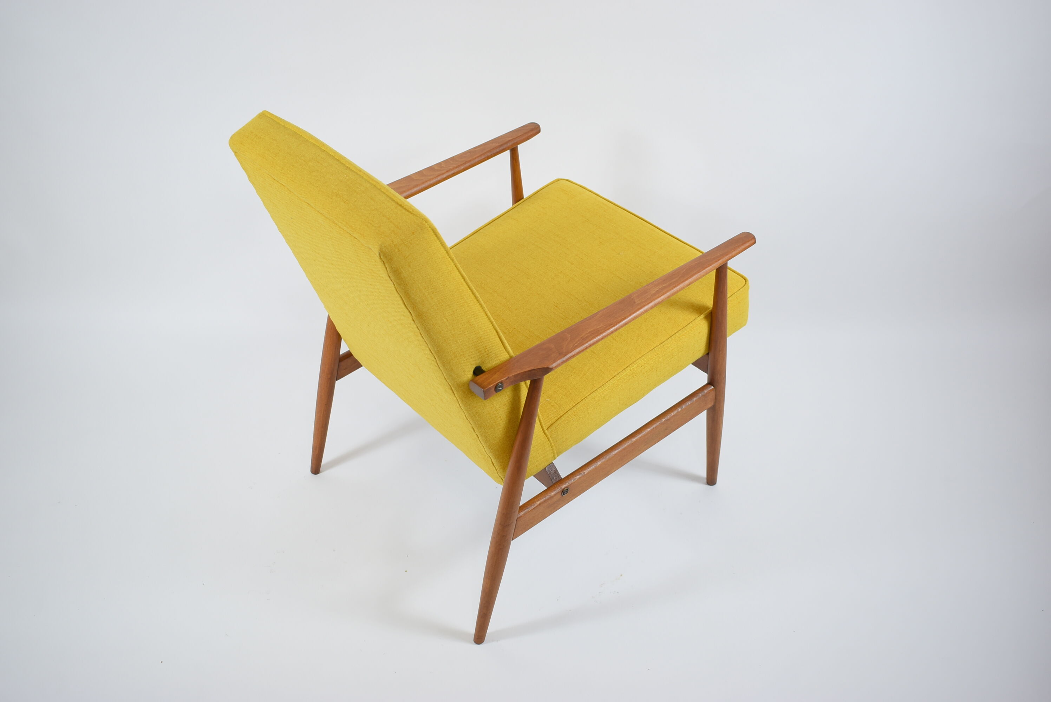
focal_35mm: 34
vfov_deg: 38.4
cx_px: 526
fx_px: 1008
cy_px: 351
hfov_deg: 55.1
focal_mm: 23
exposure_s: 1/20
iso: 100
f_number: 3.8
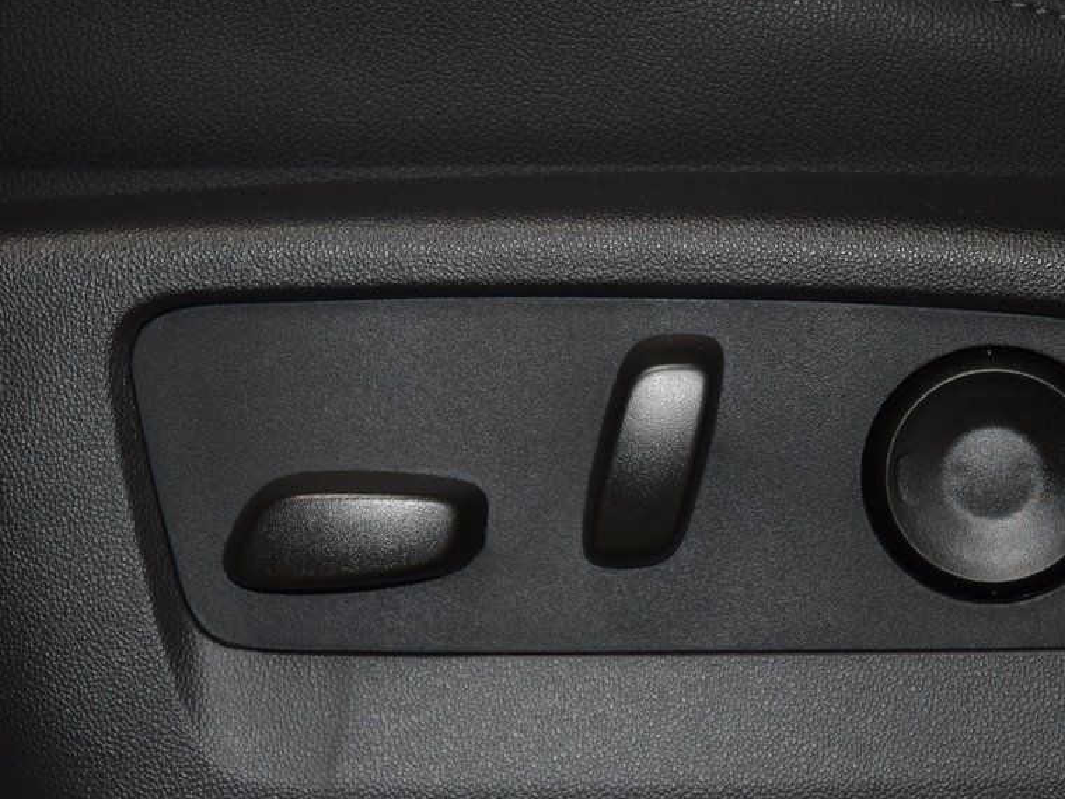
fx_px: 4184
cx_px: 605
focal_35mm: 136
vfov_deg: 10.9
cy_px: 449
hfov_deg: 14.5
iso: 1400
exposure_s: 1/125
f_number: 4.5
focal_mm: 70
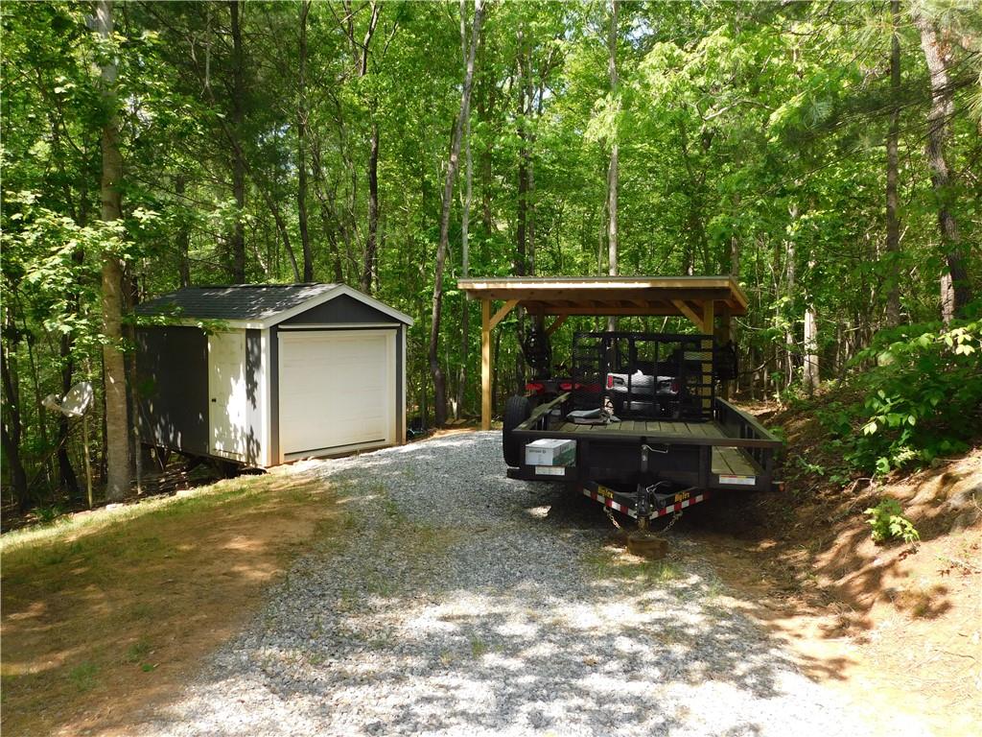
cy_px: 368
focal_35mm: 30
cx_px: 491
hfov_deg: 60.0
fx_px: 851
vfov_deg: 46.8
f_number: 3.2
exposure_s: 1/320
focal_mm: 5.3
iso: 125
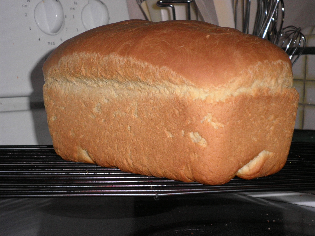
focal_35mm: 87
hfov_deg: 22.5
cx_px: 158
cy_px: 118
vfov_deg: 17.0
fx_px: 792
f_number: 4.7
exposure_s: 1/100
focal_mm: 15.6
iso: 160
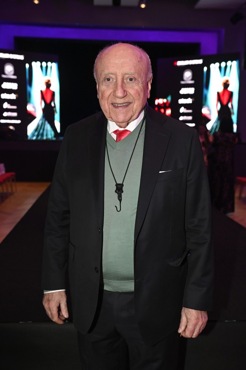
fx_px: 430
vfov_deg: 46.4
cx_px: 123
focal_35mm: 42
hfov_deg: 31.9
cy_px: 185
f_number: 5
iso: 3200
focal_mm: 42
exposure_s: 1/160
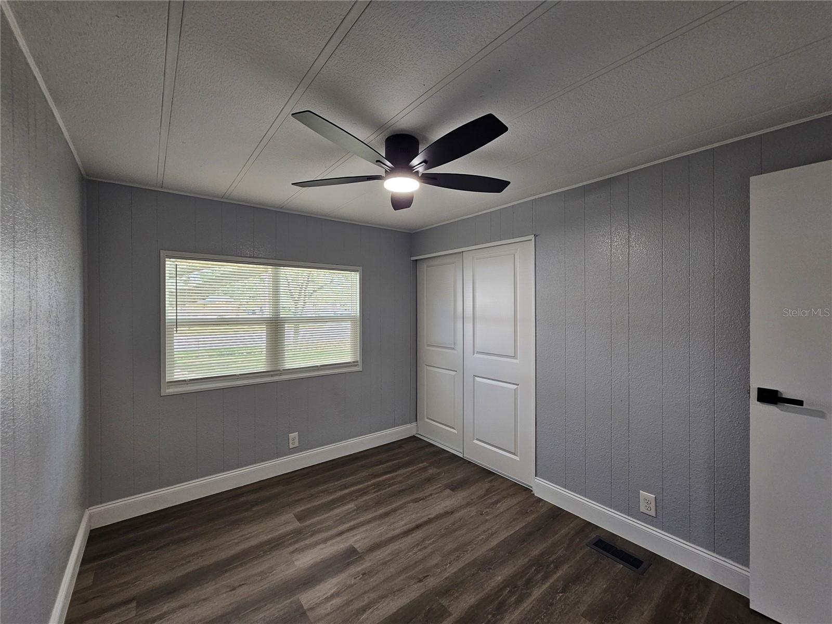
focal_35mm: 13
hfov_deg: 106.2
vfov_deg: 89.9
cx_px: 416
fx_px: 312
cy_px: 312
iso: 160
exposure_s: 1/60
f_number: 2.2
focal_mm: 2.2
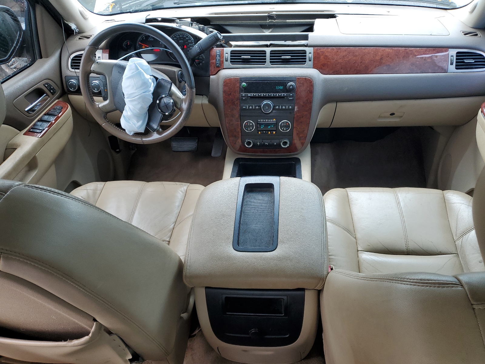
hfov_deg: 67.3
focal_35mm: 26
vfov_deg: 53.1
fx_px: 364
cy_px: 182
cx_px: 242
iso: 50
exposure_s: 1/147
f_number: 1.5
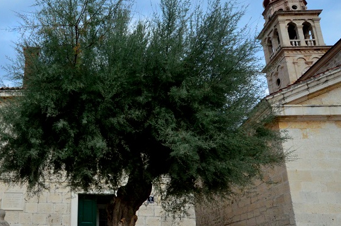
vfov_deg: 39.6
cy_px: 140
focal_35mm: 33
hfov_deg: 53.2
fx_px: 312
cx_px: 64
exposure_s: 1/8000
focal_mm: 12
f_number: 4
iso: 2000
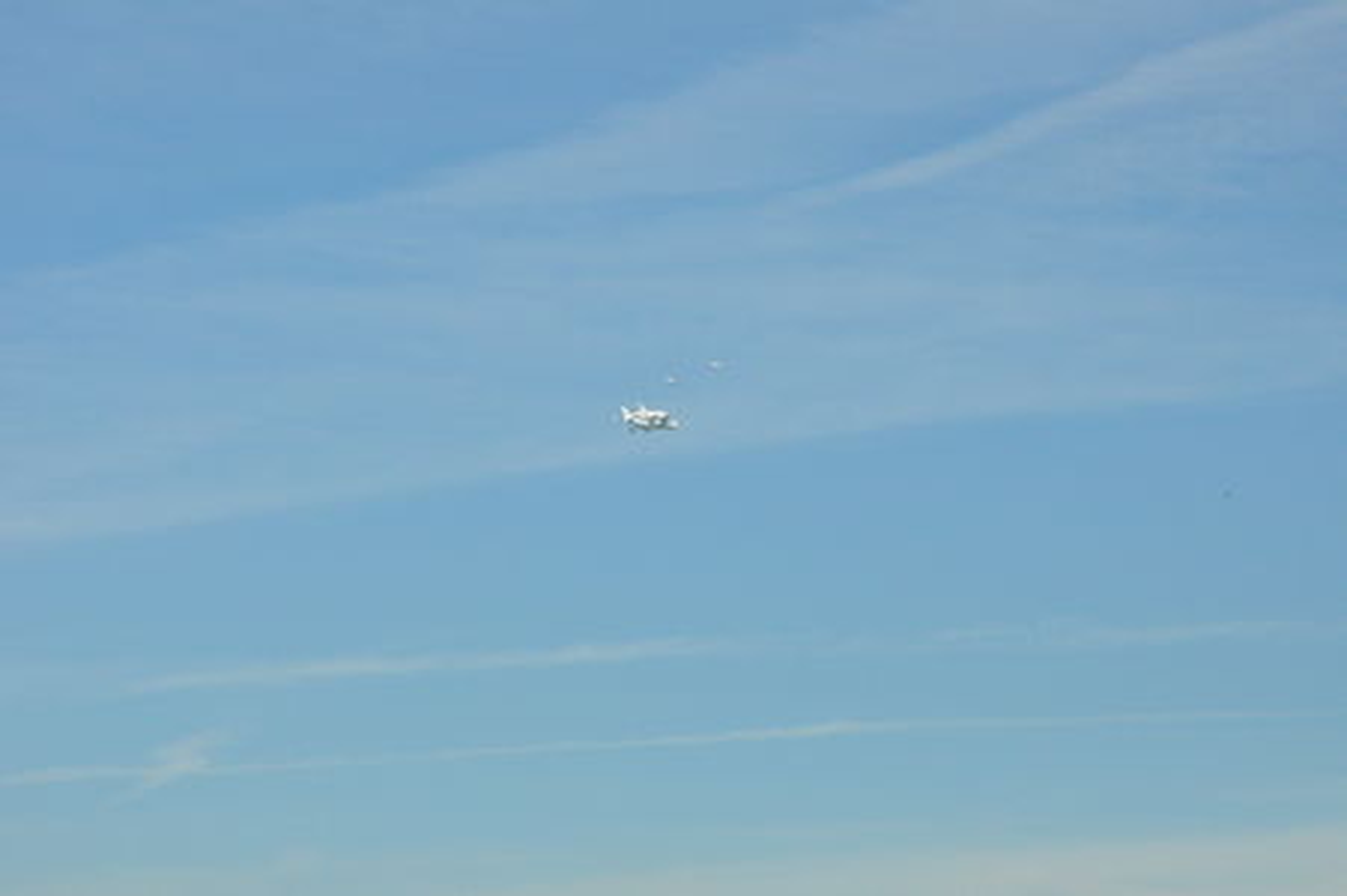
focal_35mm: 158
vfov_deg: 8.7
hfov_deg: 13.0
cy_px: 448
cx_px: 674
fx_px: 5889
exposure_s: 1/1250
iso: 1600
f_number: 18
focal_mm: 105
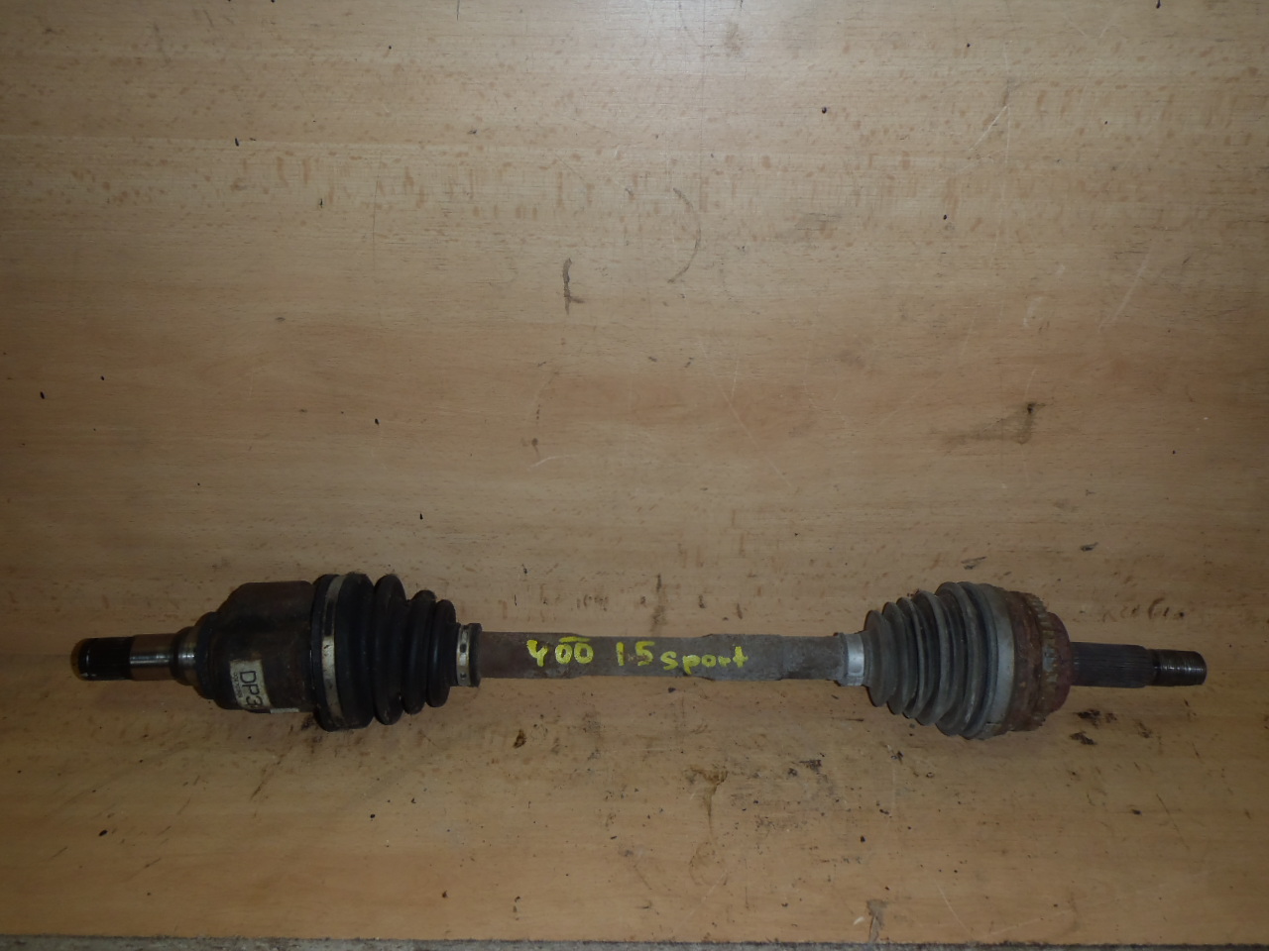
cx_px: 634
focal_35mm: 28
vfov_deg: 49.7
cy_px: 476
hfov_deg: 63.4
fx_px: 1026
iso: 100
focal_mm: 5
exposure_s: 1/30
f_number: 3.9
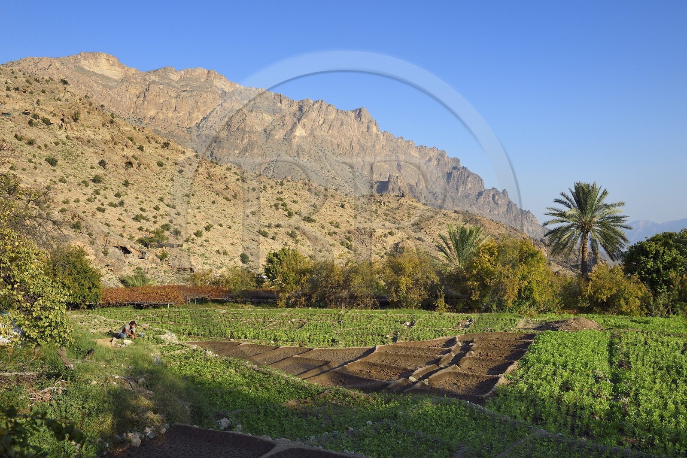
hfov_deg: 60.3
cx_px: 344
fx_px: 592
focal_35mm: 31
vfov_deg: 42.3
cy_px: 229
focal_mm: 31
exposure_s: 1/320
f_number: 10
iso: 200
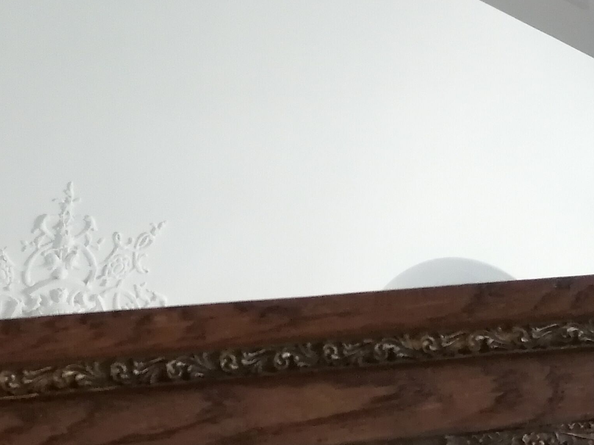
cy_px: -47
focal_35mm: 91
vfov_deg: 15.8
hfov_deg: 21.1
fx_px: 1561
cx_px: 74
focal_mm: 3.96
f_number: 1.8
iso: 320
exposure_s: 1/100
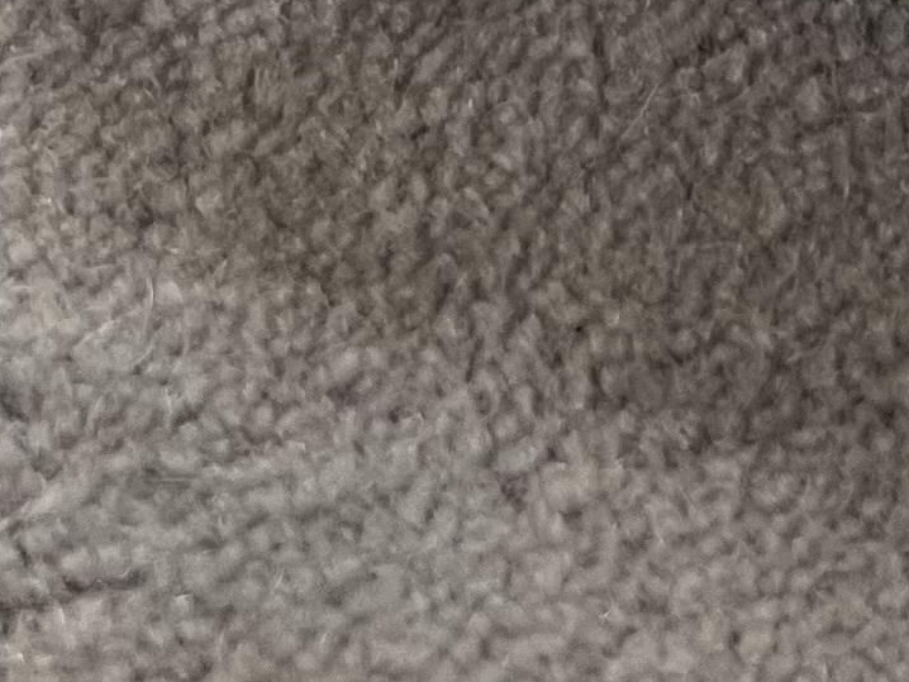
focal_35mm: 146
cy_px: -997
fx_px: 3835
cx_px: 1267
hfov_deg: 12.9
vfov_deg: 9.1
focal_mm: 5.7
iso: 125
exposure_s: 1/84
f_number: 1.5
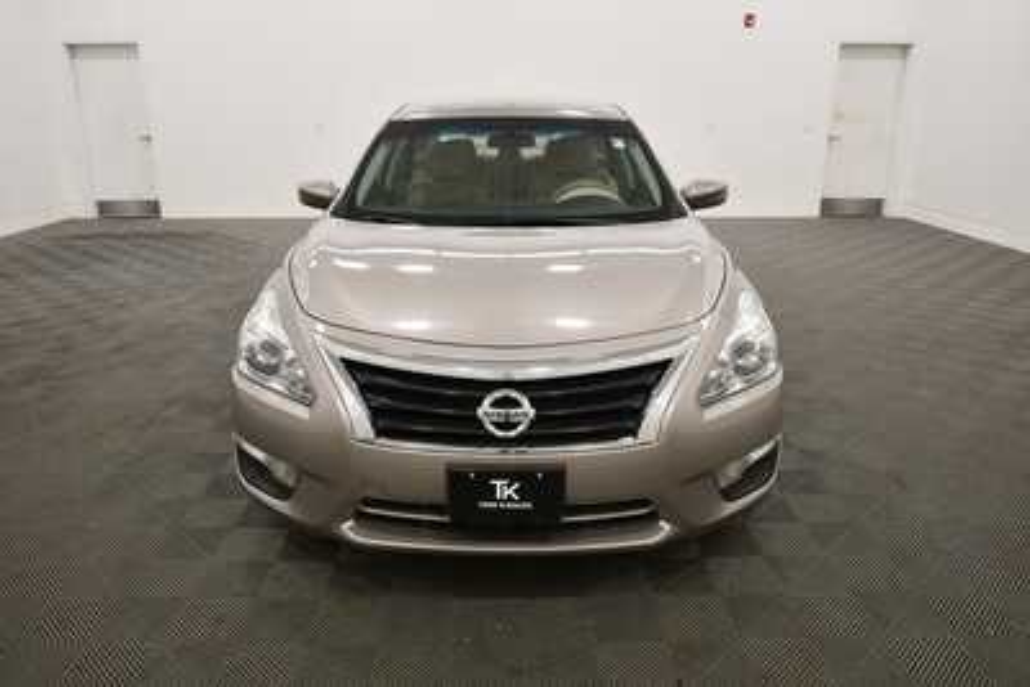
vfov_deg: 48.0
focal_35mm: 27
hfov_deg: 67.4
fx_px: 773
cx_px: 515
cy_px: 344
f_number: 5.3
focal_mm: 18
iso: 800
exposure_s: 1/160
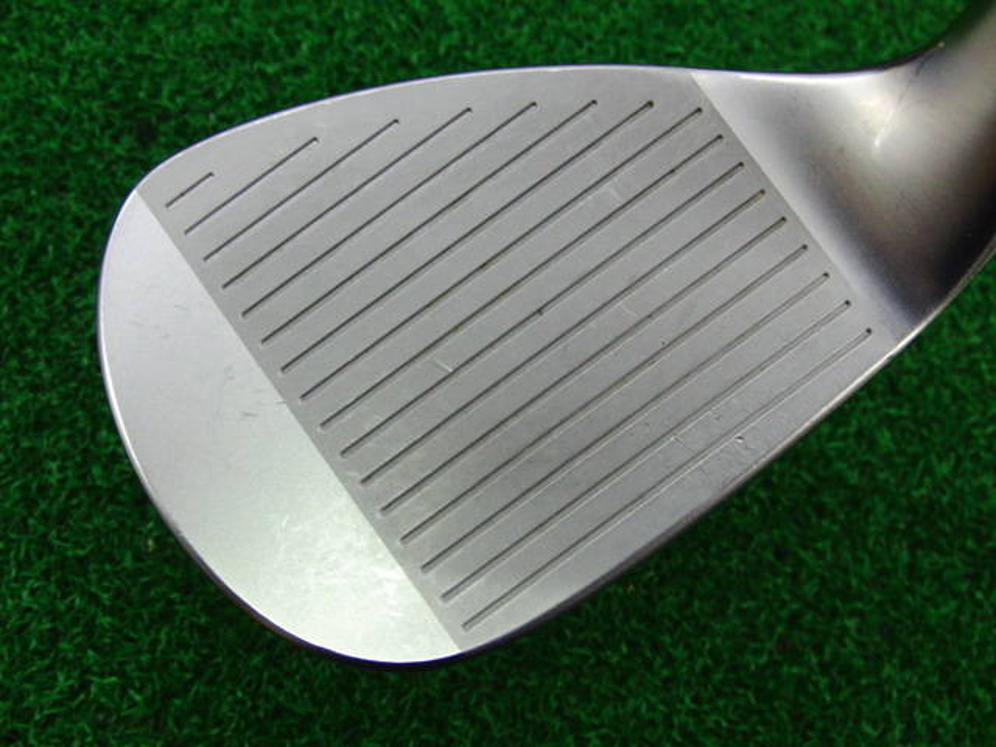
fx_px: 1065
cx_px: 498
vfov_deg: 38.7
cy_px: 374
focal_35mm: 37
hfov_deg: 50.1
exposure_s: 1/60
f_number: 3.6
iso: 400
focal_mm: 6.42
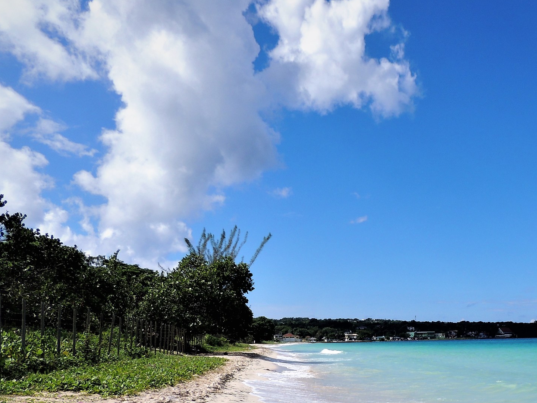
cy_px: 327
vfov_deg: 34.7
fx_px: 621
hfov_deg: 45.2
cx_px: 403
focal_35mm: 40
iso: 100
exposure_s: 1/1600
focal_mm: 4.3
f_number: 3.7
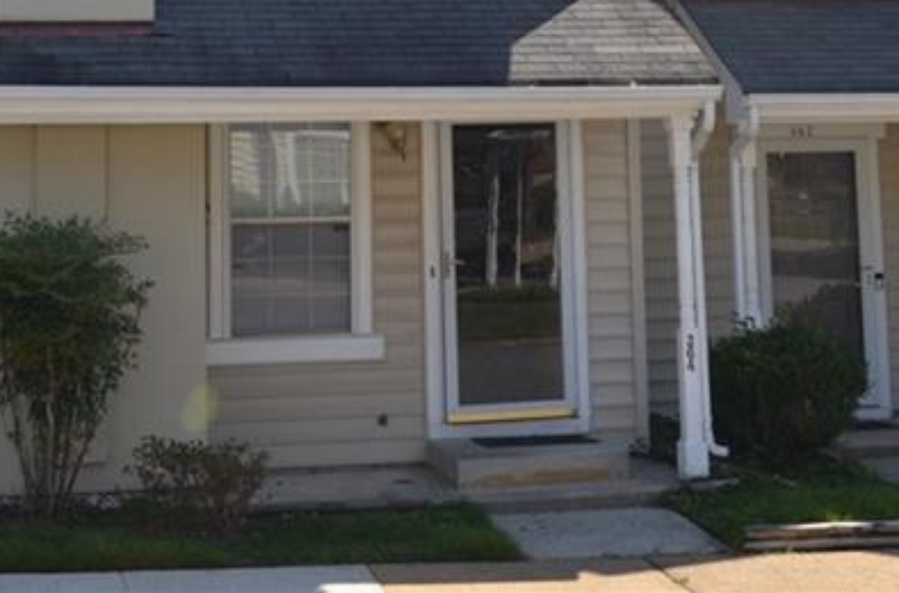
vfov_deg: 16.4
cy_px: -177
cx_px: 424
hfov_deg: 26.1
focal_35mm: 78
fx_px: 1942
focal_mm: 20
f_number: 8
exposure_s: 1/200
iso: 100
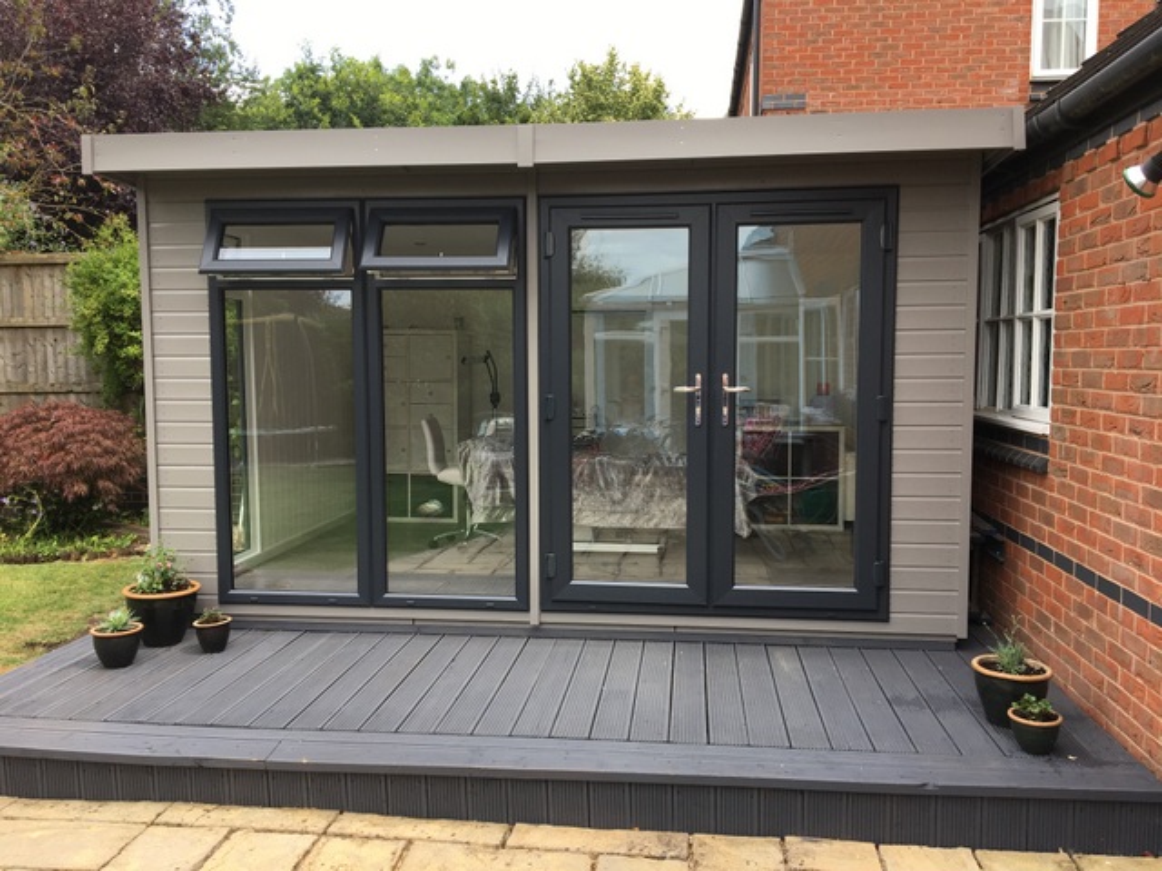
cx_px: 581
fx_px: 973
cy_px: 436
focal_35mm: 29
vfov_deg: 48.2
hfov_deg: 61.7
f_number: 2.2
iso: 25
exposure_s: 1/311
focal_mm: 4.15
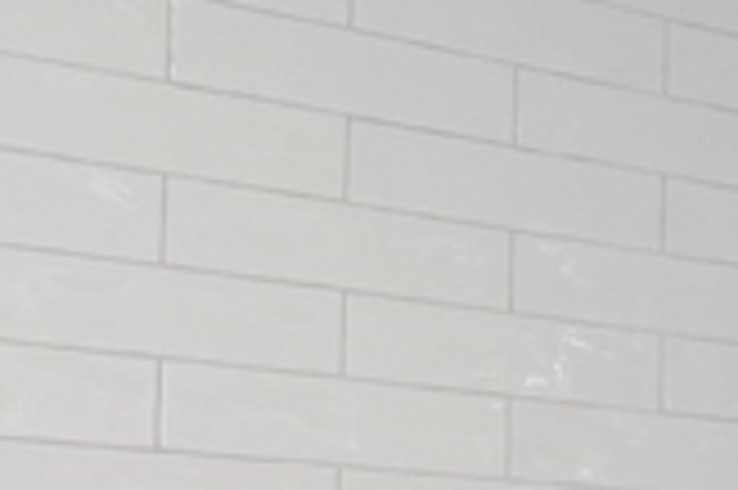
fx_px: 2048
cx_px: 1166
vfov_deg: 12.8
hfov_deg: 17.9
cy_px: 778
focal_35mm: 100
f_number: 7.1
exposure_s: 1/125
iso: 800
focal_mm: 16
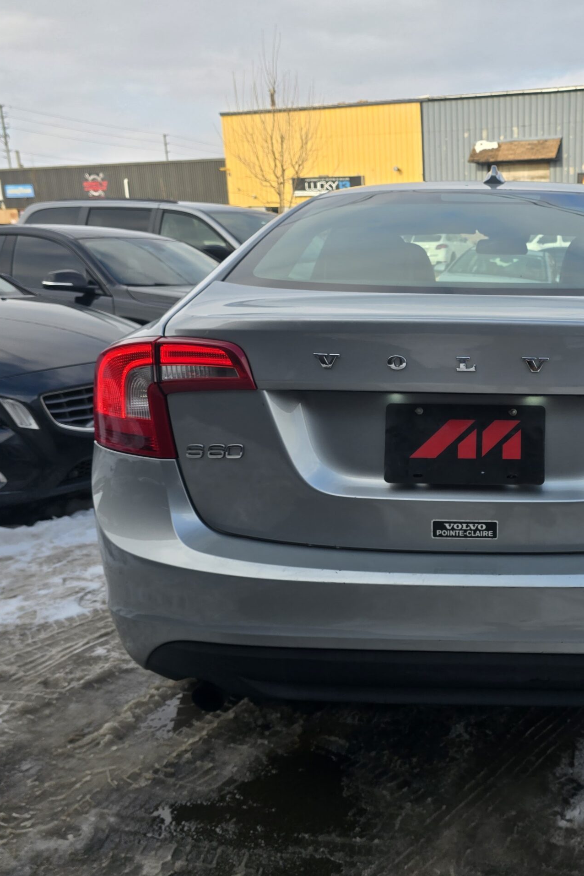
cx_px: 492
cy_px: 438
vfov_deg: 58.7
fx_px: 779
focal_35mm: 32
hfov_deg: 39.0
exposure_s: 1/279
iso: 12
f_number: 1.7
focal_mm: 6.3
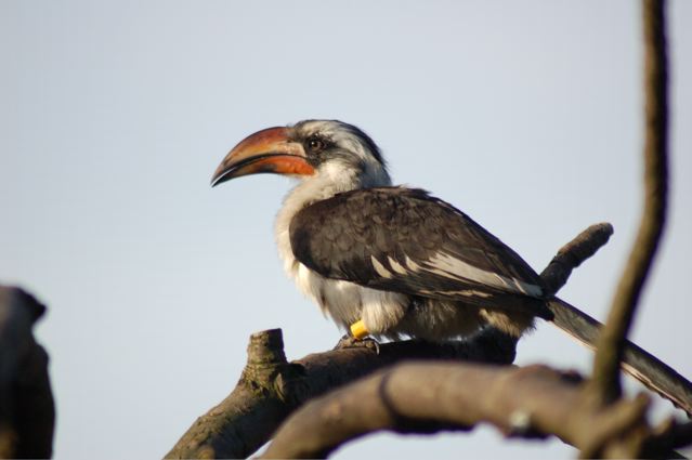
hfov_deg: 4.6
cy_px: 230
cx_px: 346
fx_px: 8643
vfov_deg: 3.1
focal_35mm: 450
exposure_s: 1/1250
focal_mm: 300
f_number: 5.6
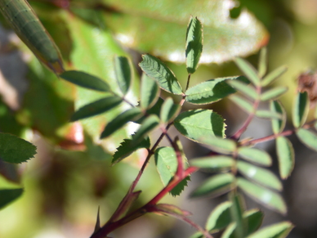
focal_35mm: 387
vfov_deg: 3.8
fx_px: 3544
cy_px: -54
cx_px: 4
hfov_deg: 5.1
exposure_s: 1/250
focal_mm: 122
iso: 110
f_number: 5.6
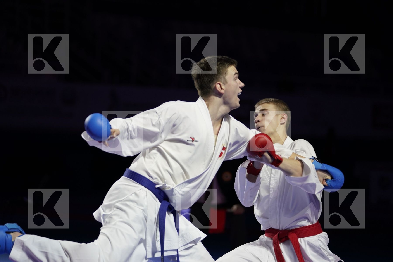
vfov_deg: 10.4
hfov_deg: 15.5
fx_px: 1441
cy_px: 131
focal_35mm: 132
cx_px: 196
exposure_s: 1/1000
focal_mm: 132
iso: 1250
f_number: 2.8
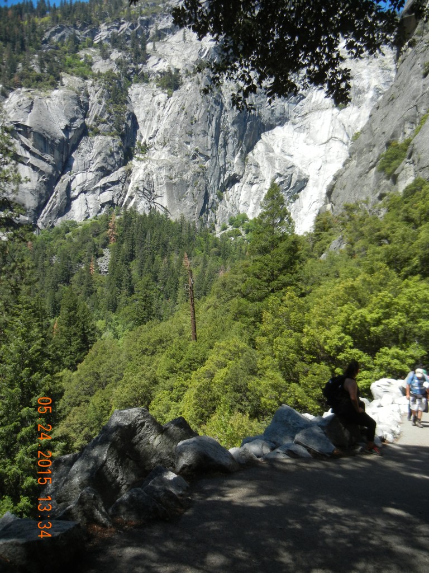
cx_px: 214
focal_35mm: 30
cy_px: 286
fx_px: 496
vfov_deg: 60.0
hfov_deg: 46.8
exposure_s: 1/841
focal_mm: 5.4
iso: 160
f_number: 3.5
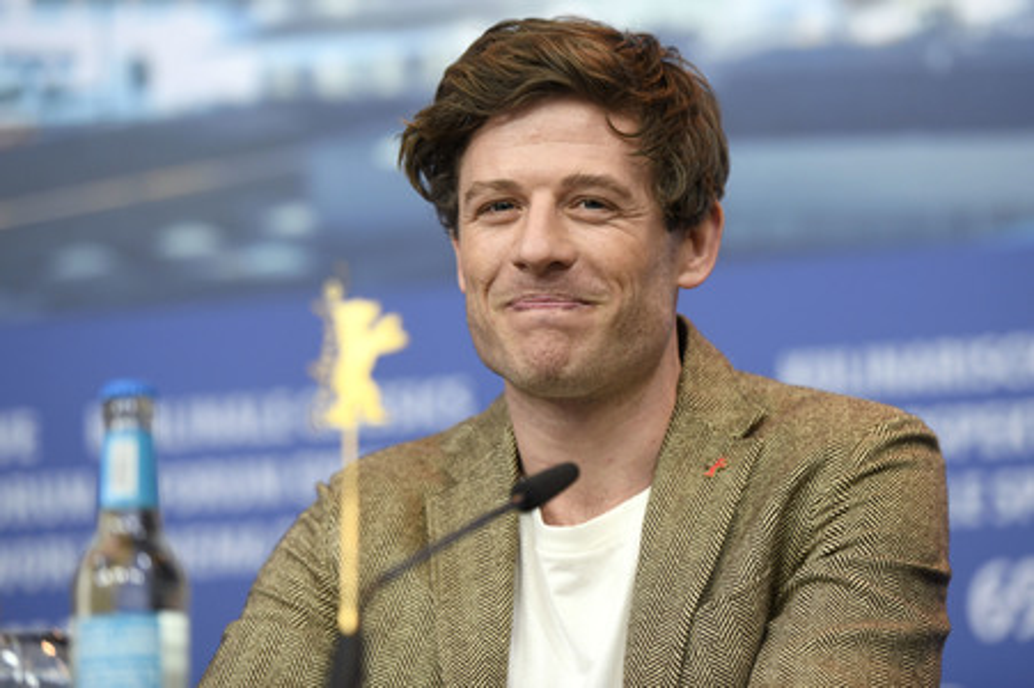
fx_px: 4449
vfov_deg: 8.8
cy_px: 344
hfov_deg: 13.3
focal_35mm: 155
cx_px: 517
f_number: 3.2
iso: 1250
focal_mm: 155
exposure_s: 1/320
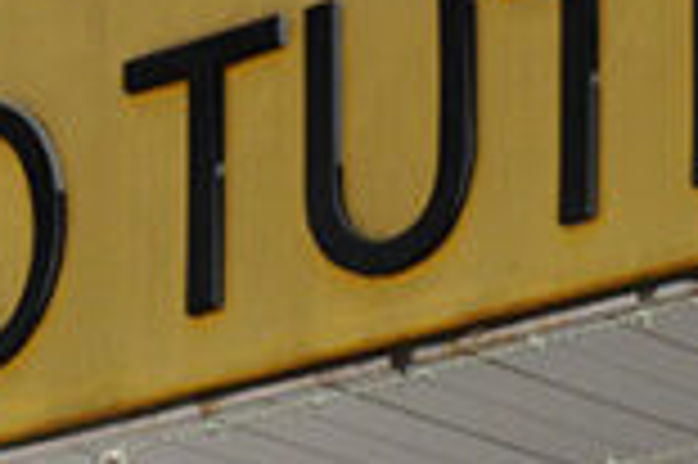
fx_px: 35585
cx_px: 946
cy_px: 856
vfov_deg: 0.7
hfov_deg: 1.1
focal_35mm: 1837
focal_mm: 185
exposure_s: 1/2000
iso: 640
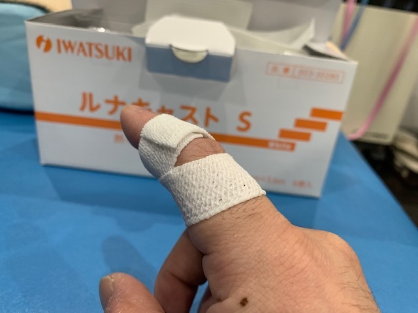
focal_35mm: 26
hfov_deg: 67.3
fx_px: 314
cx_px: 209
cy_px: 156
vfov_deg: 53.1
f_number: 1.8
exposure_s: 1/50
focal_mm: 4.25
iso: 200
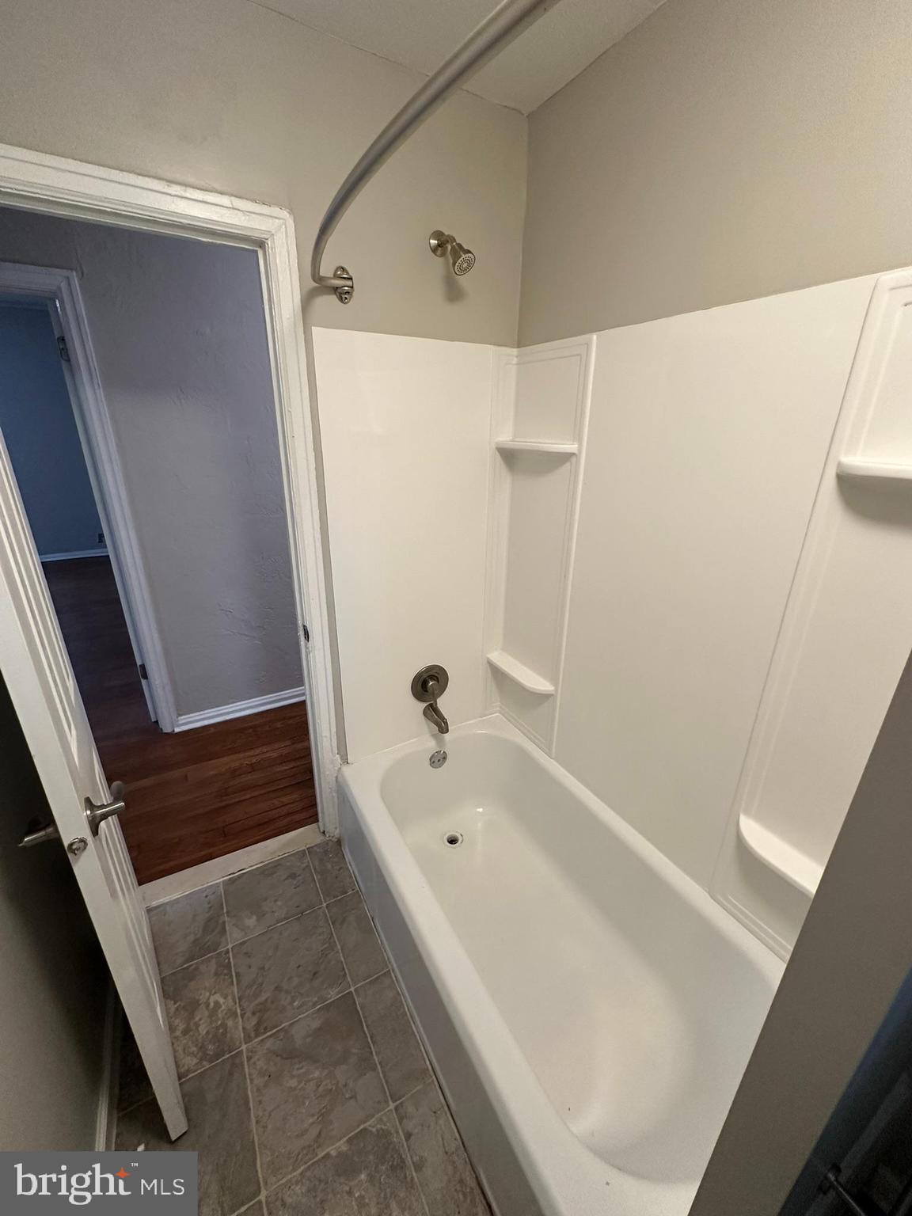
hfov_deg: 85.7
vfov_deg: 102.1
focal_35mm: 14
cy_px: 608
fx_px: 492
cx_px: 456
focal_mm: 2.22
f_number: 2.2
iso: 160
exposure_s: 1/60
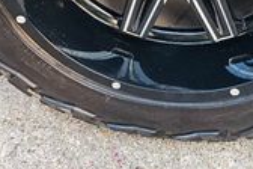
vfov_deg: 14.5
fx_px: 639
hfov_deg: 22.3
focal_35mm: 91
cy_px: -33
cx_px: 166
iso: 200
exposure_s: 1/120
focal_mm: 6.3
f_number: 1.7
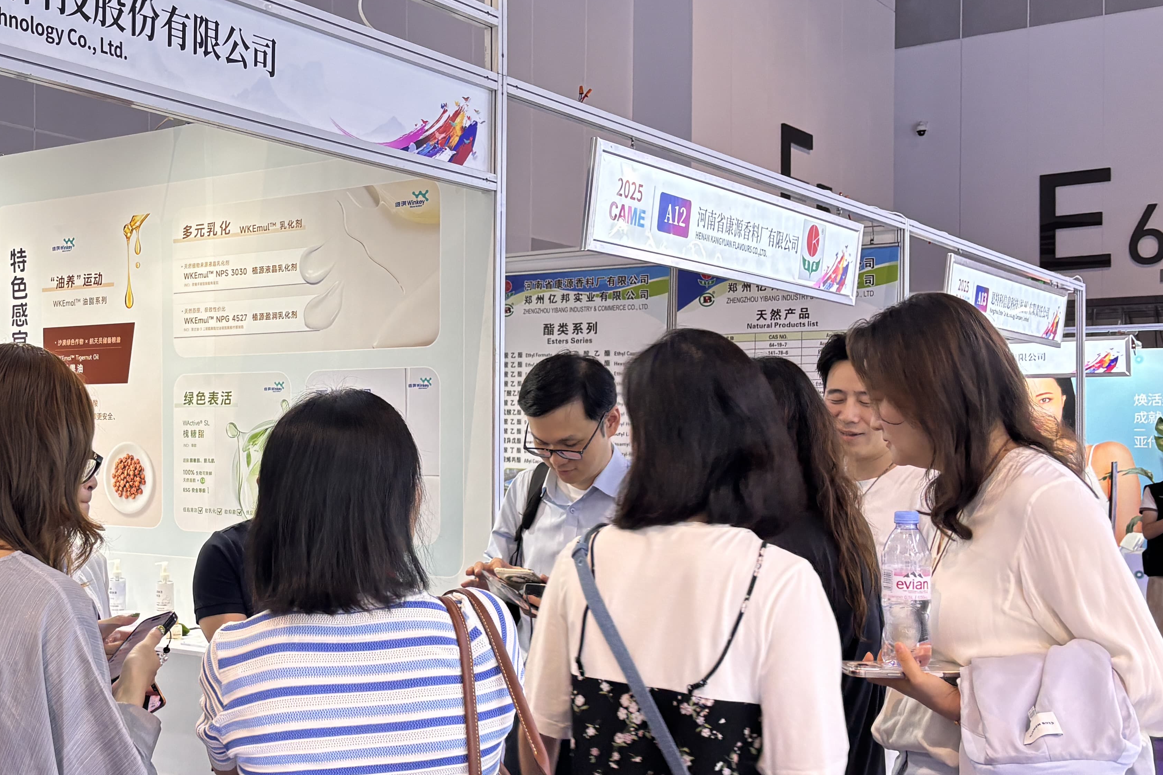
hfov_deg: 41.7
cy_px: 427
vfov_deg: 29.2
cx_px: 316
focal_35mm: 46
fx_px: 1486
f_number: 1.6
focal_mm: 5.96
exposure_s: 1/100
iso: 80
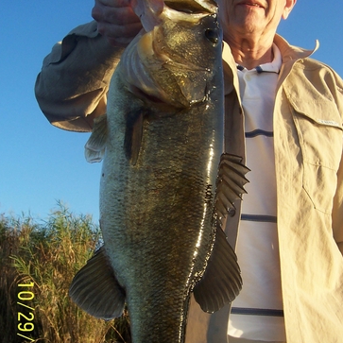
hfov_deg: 35.4
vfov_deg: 35.3
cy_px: 159
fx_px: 538
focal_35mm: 48
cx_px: 167
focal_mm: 5.6
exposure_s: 1/250
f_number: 5.6
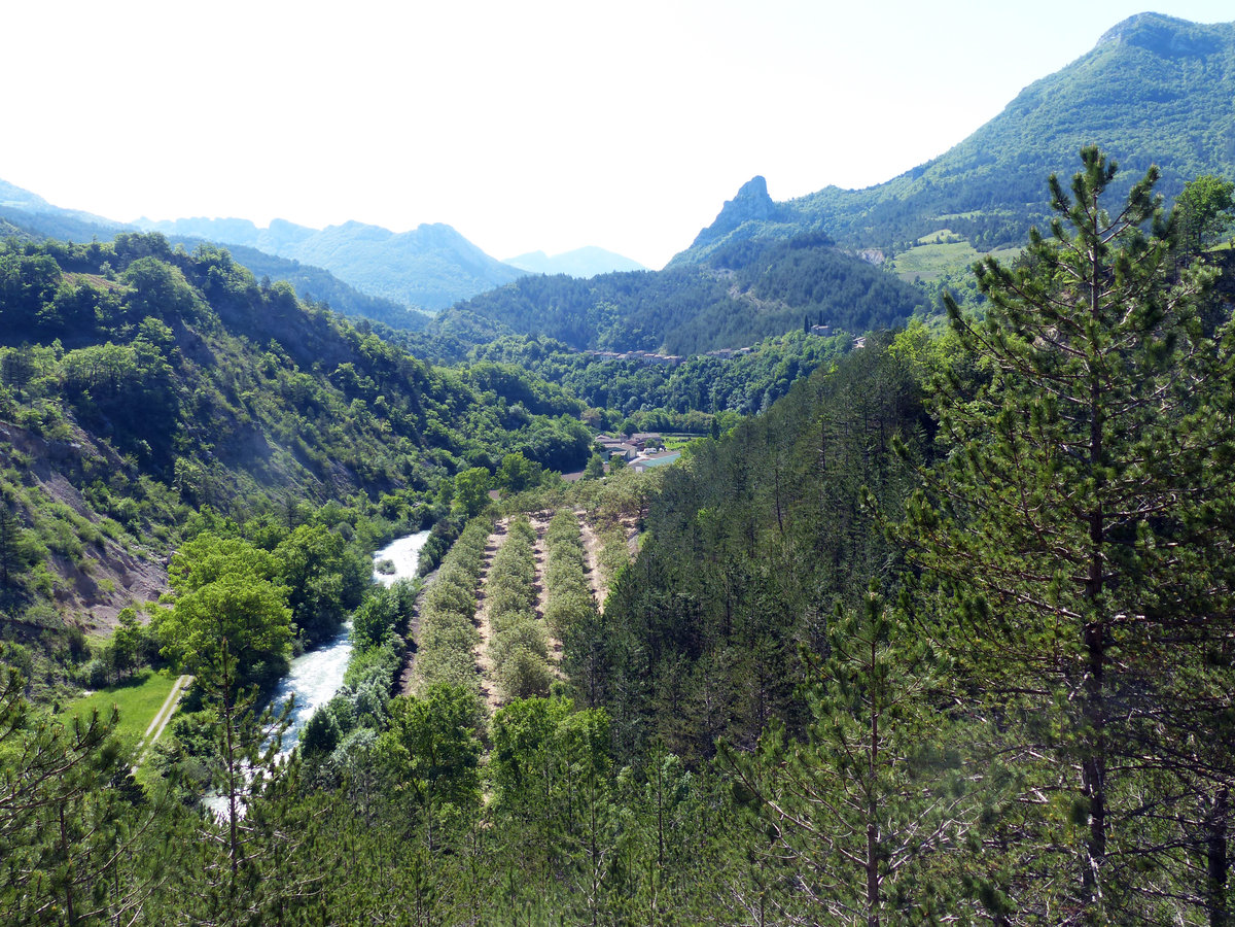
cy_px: 464
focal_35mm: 30
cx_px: 618
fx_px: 1070
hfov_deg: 60.0
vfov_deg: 46.8
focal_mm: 5.4
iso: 100
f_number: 3.2
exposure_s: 1/640
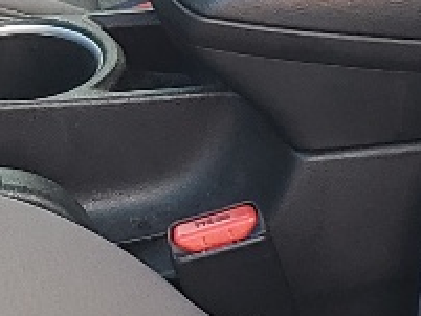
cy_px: 109
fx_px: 2519
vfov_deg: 7.2
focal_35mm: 207
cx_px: -337
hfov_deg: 9.1
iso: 50
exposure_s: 1/175
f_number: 1.5
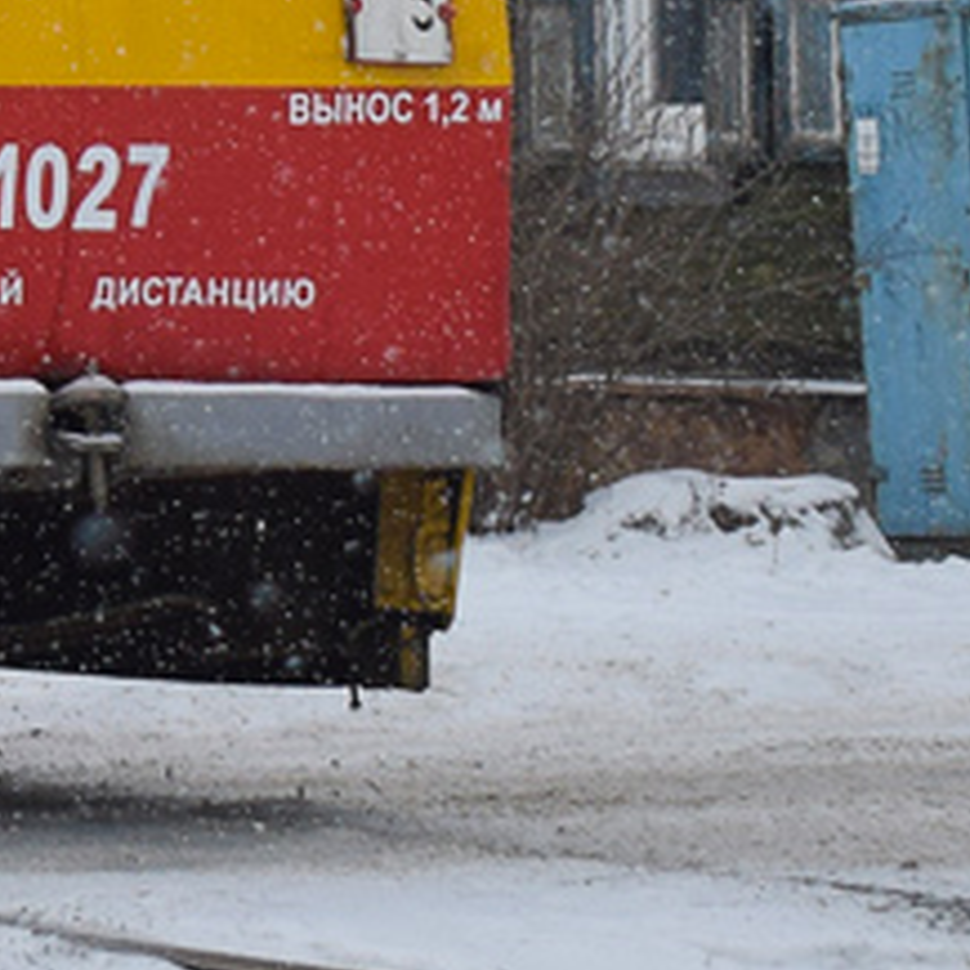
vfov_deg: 7.0
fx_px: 7810
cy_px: -554
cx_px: -1587
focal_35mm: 246
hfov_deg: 6.6
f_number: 5.6
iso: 400
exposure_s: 1/800
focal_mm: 35
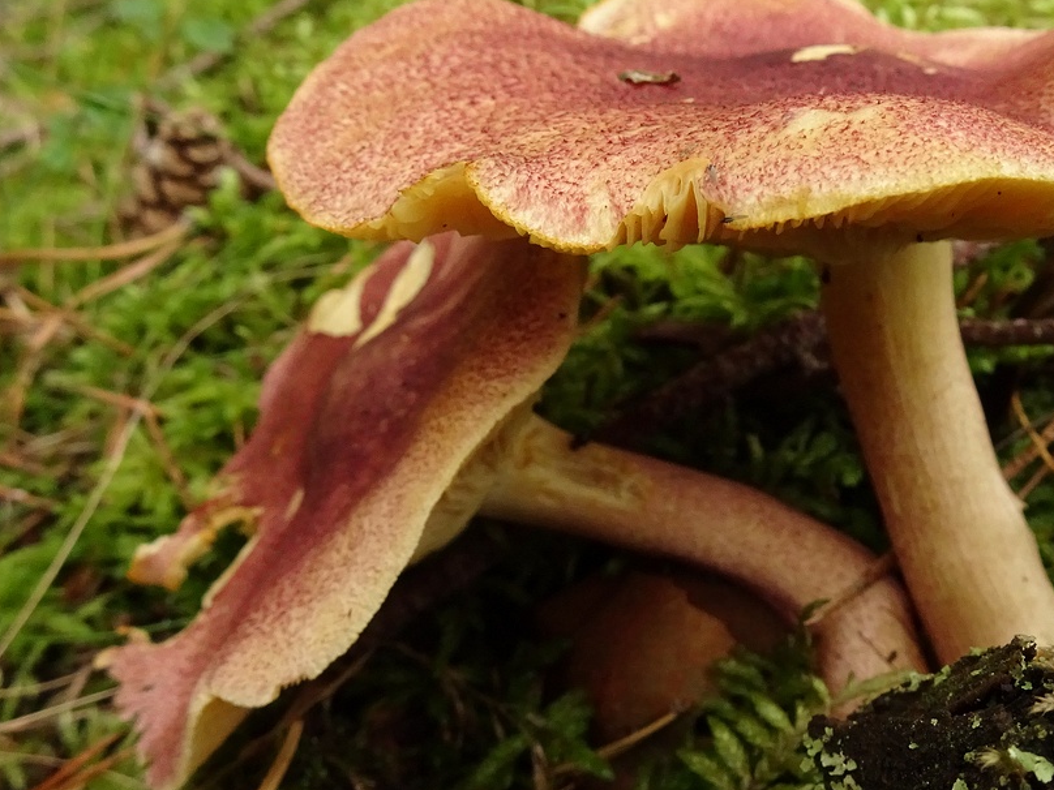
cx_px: 698
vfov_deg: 37.7
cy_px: 357
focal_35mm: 38
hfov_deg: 48.2
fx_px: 1157
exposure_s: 1/200
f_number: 3.5
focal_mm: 4.1
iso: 400
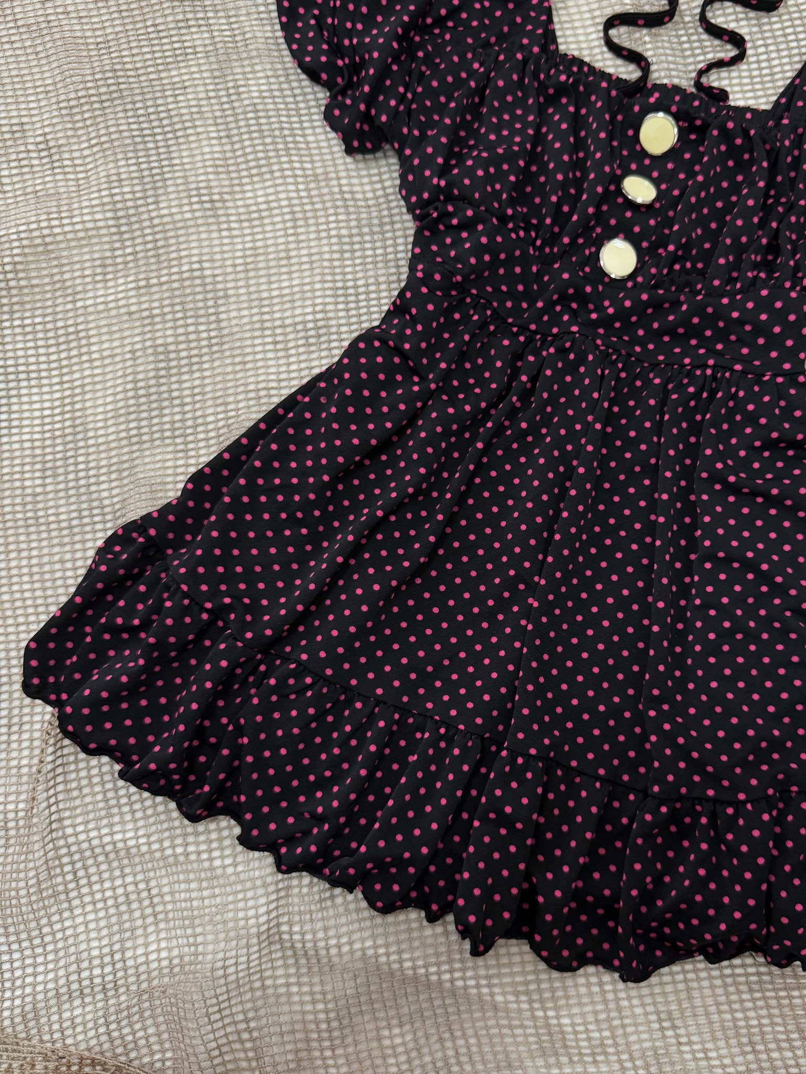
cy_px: 537
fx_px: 745
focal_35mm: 24
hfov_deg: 56.8
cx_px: 403
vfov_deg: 71.6
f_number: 1.78
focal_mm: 6.76
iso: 200
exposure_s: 1/101
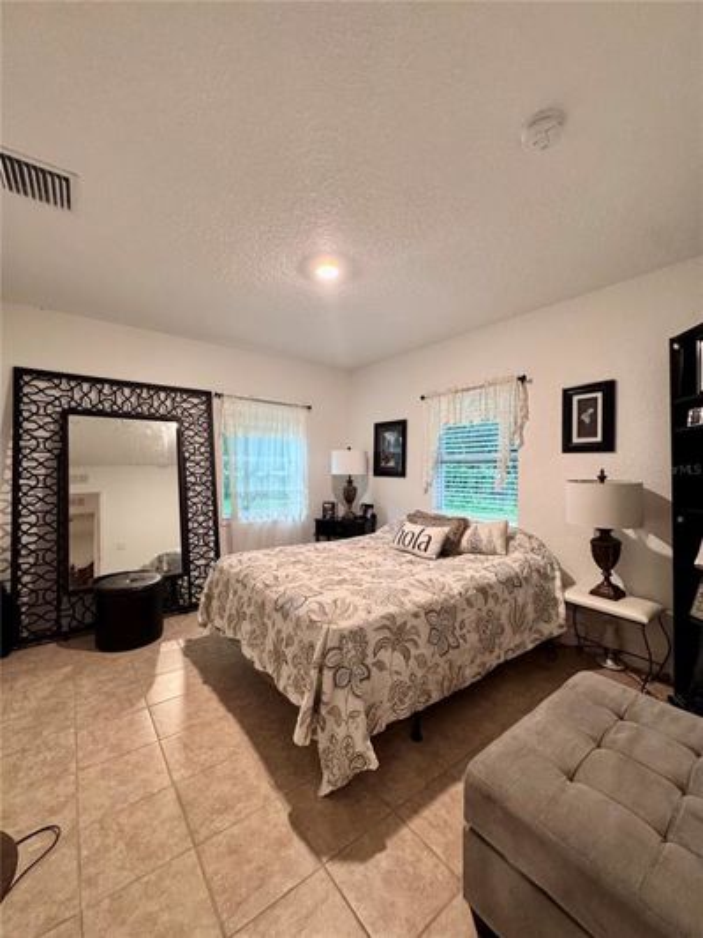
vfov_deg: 102.1
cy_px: 469
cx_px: 352
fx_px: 379
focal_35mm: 14
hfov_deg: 85.7
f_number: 2.2
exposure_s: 1/60
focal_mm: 2.22
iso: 400
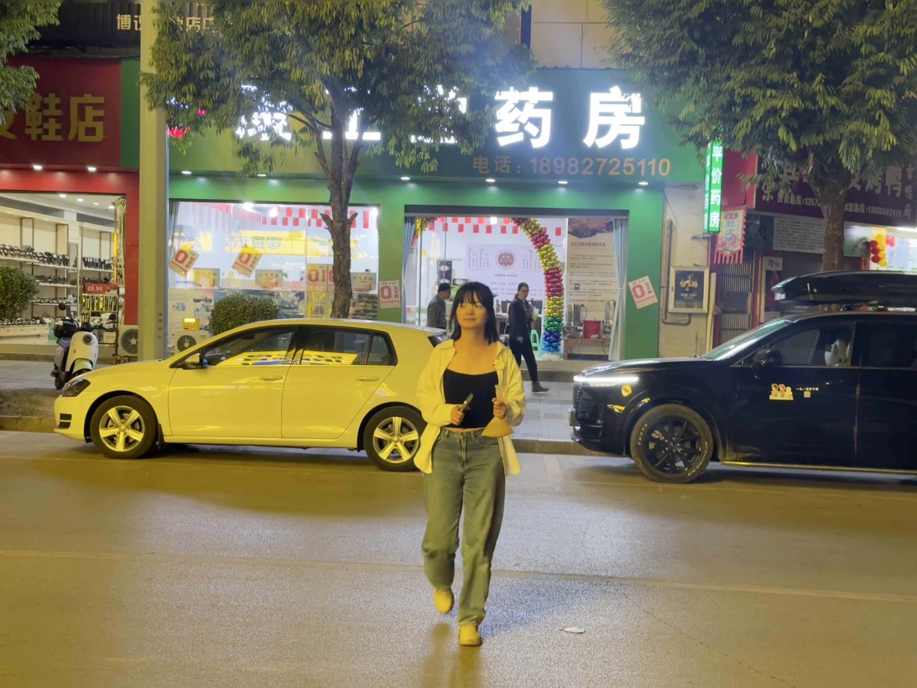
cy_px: 344
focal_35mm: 48
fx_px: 1272
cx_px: 458
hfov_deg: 39.7
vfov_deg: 30.3
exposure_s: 1/49
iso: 250
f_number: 1.78
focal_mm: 6.76
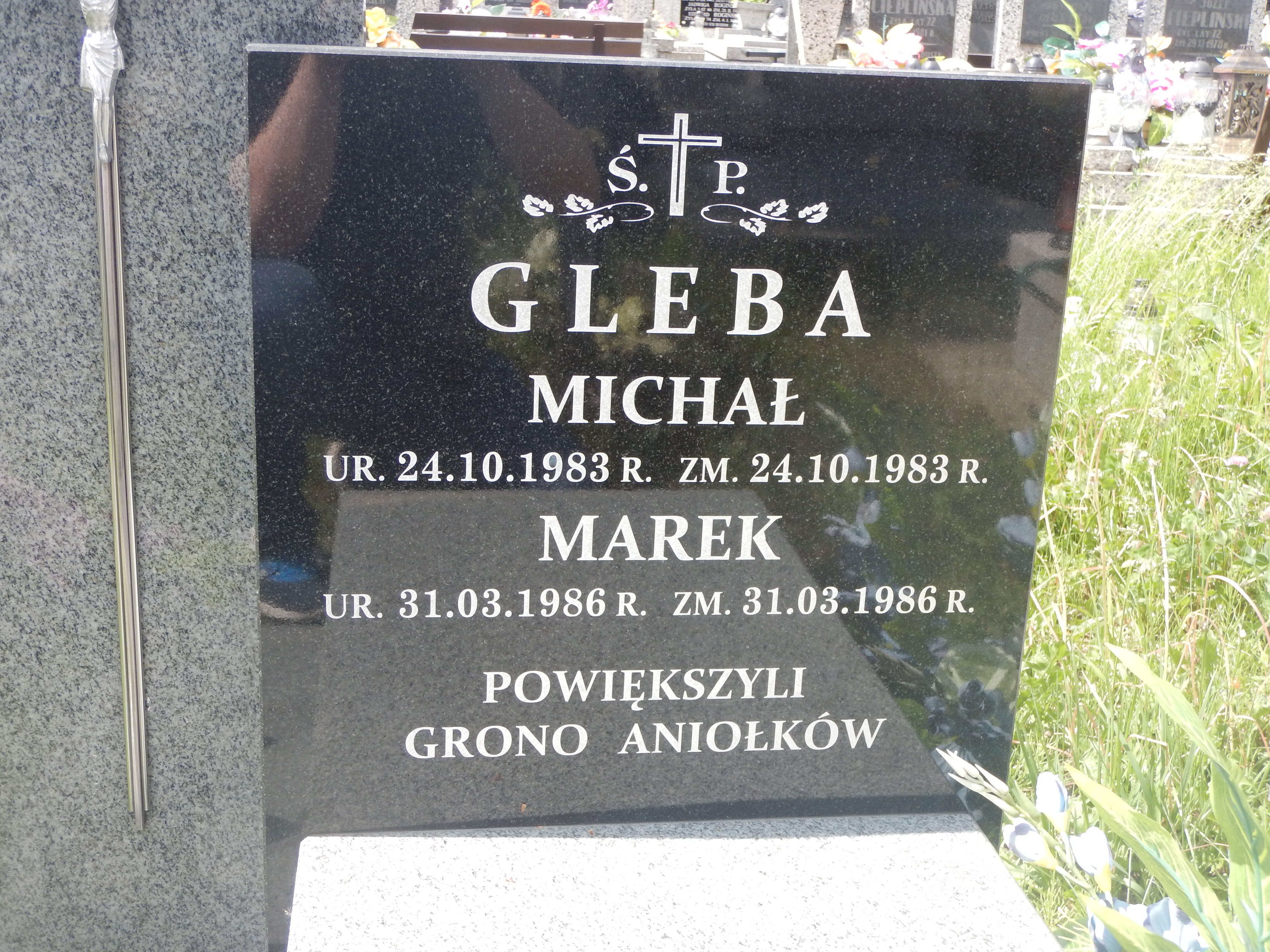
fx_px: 1614
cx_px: 635
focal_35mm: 44
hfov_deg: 42.9
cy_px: 476
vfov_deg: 32.9
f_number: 4.3
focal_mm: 7.8
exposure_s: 1/160
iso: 125
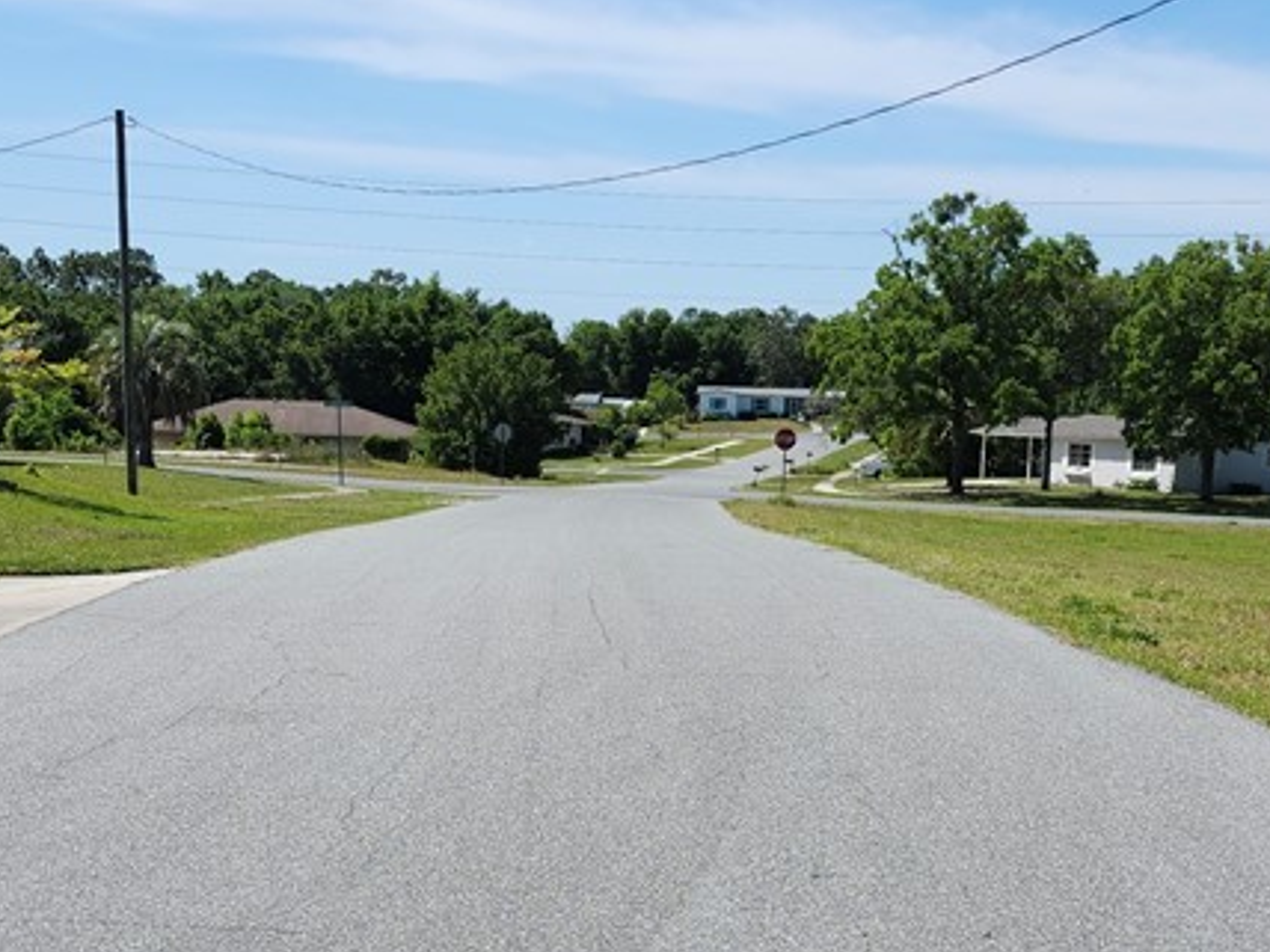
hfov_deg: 34.9
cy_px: 789
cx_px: 644
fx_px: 2018
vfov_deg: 26.0
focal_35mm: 55
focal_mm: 5.54
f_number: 1.8
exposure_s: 1/1951
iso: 25
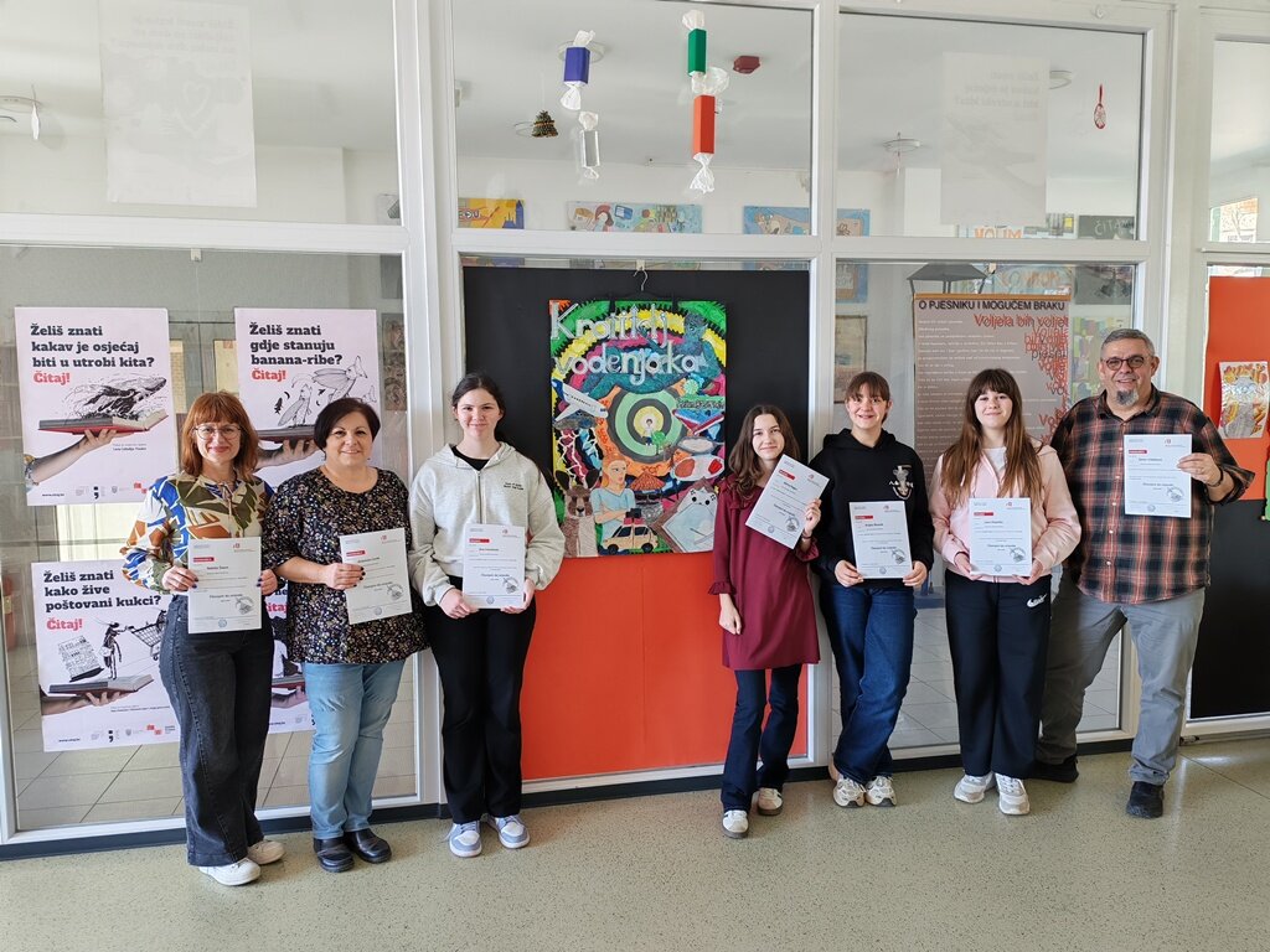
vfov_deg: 51.4
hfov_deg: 65.3
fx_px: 991
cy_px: 476
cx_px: 635
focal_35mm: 27
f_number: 1.9
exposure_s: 1/100
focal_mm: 6.12
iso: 640
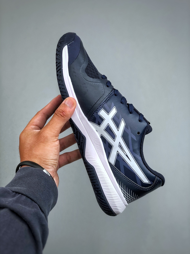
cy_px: 127
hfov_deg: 25.7
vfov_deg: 33.8
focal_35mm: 57
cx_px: 95
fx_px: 417
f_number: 2.8
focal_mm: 6.6
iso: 40
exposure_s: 1/100
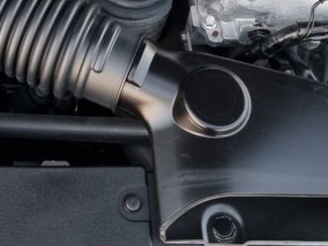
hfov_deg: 23.2
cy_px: -126
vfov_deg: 16.4
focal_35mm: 82
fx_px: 777
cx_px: 30
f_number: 1.8
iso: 400
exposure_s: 1/50
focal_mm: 5.4
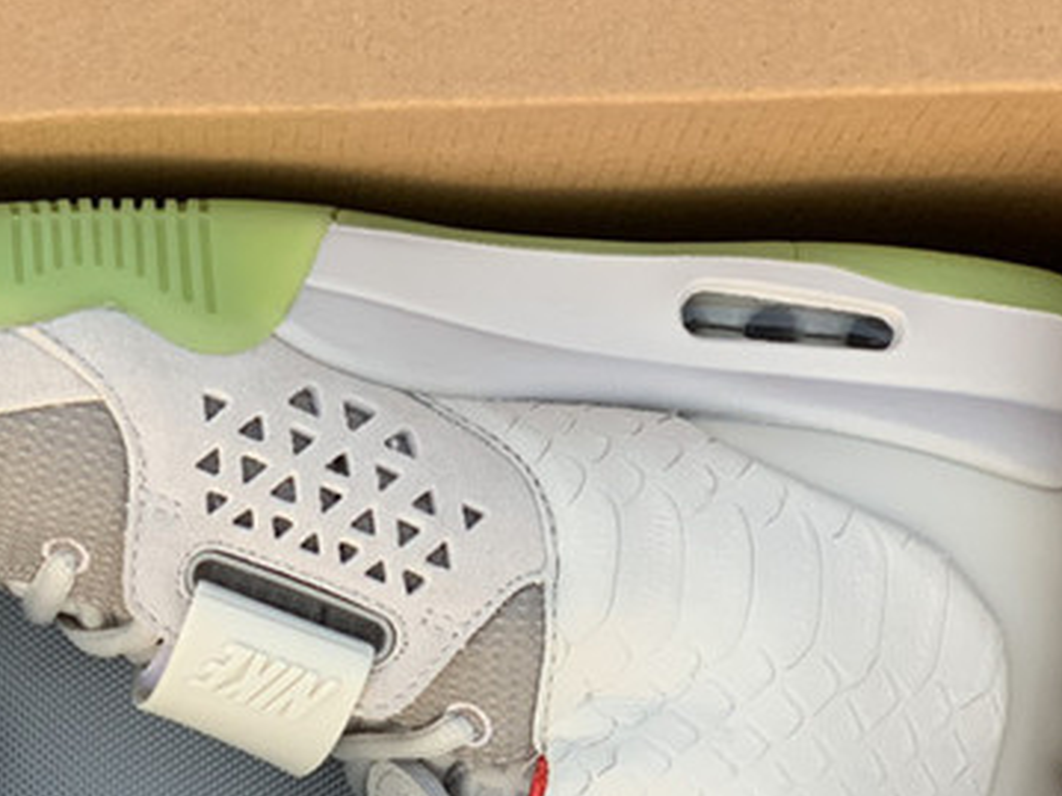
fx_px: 3558
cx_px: 151
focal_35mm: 116
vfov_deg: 12.6
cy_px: 799
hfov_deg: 16.8
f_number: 2.4
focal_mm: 6
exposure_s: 1/122
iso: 40
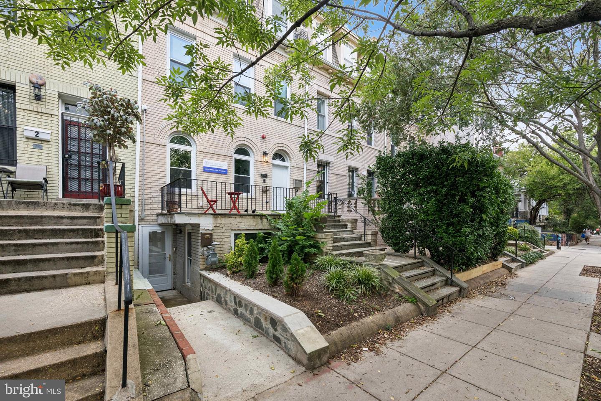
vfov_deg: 81.2
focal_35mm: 14
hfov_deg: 104.3
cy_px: 200
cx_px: 300
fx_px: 234
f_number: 7.1
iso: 400
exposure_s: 1/160
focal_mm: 14
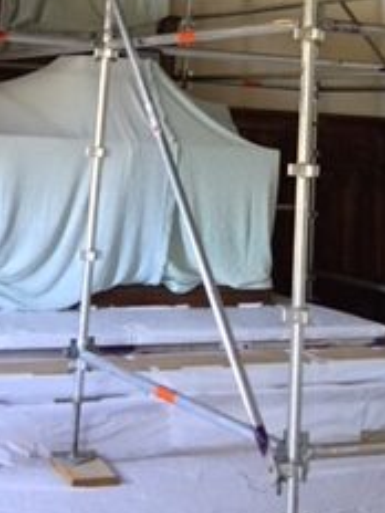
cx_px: 230
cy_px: -144
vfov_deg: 22.1
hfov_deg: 18.4
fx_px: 1186
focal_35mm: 80
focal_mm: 4.15
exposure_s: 1/33
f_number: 2.2
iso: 200
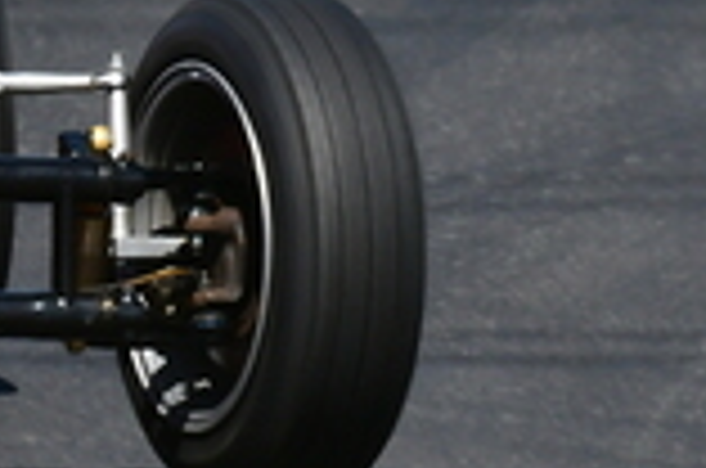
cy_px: -218
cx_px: -342
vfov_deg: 0.4
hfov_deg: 0.5
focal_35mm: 3827
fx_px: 74899
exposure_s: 1/640
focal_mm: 500
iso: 400
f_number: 10
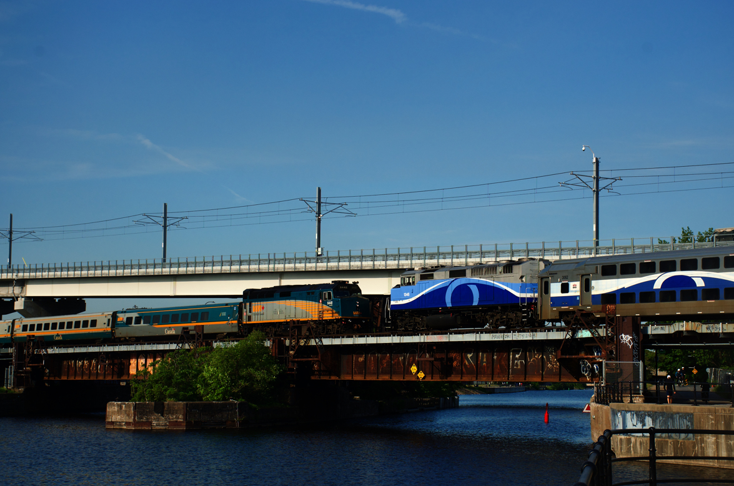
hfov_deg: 27.6
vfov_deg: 18.4
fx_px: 1496
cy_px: 250
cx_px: 395
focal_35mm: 74
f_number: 8
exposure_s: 1/500
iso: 200
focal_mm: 45
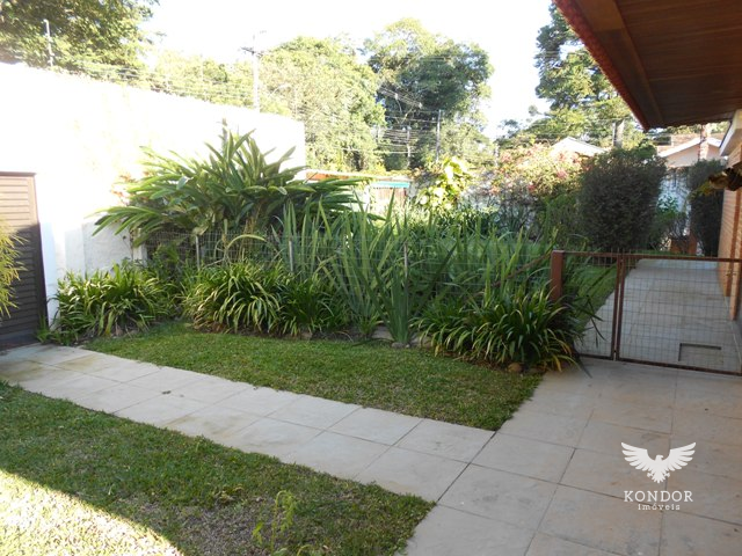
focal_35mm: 26
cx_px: 371
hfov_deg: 67.3
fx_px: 557
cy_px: 278
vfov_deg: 53.1
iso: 80
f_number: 3.2
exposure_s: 1/80
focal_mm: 4.6
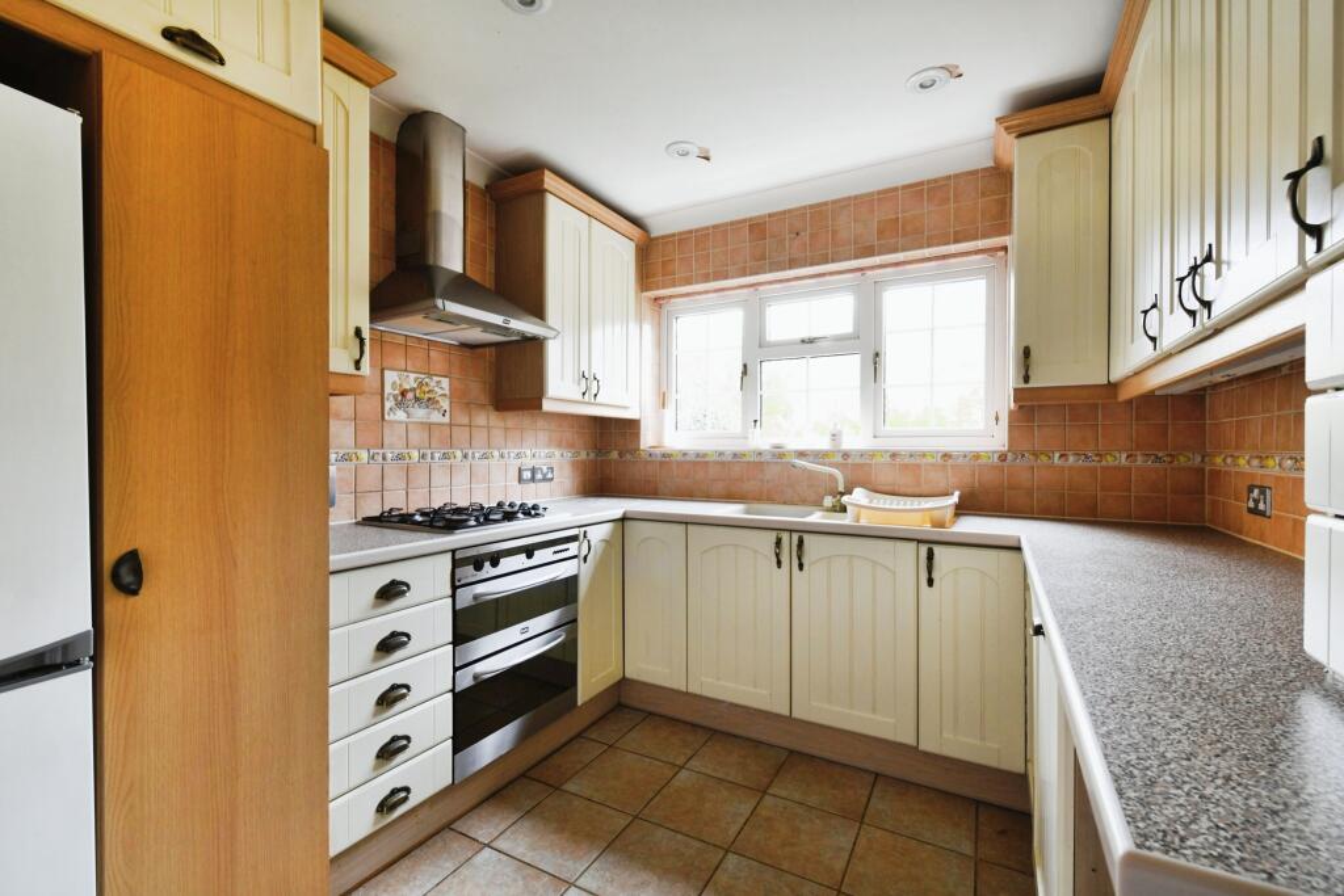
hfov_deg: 100.4
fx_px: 560
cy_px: 448
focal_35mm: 15
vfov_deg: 77.3
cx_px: 672
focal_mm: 15
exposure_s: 1/10
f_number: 13
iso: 800
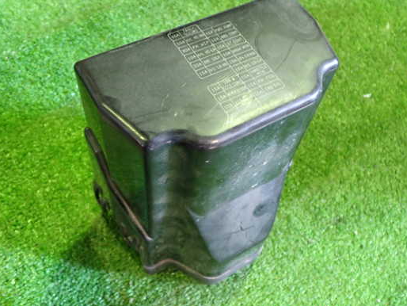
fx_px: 412
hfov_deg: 52.6
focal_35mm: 35
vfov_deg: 40.7
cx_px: 208
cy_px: 147
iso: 800
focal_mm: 5.4
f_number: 2.3
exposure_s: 1/30
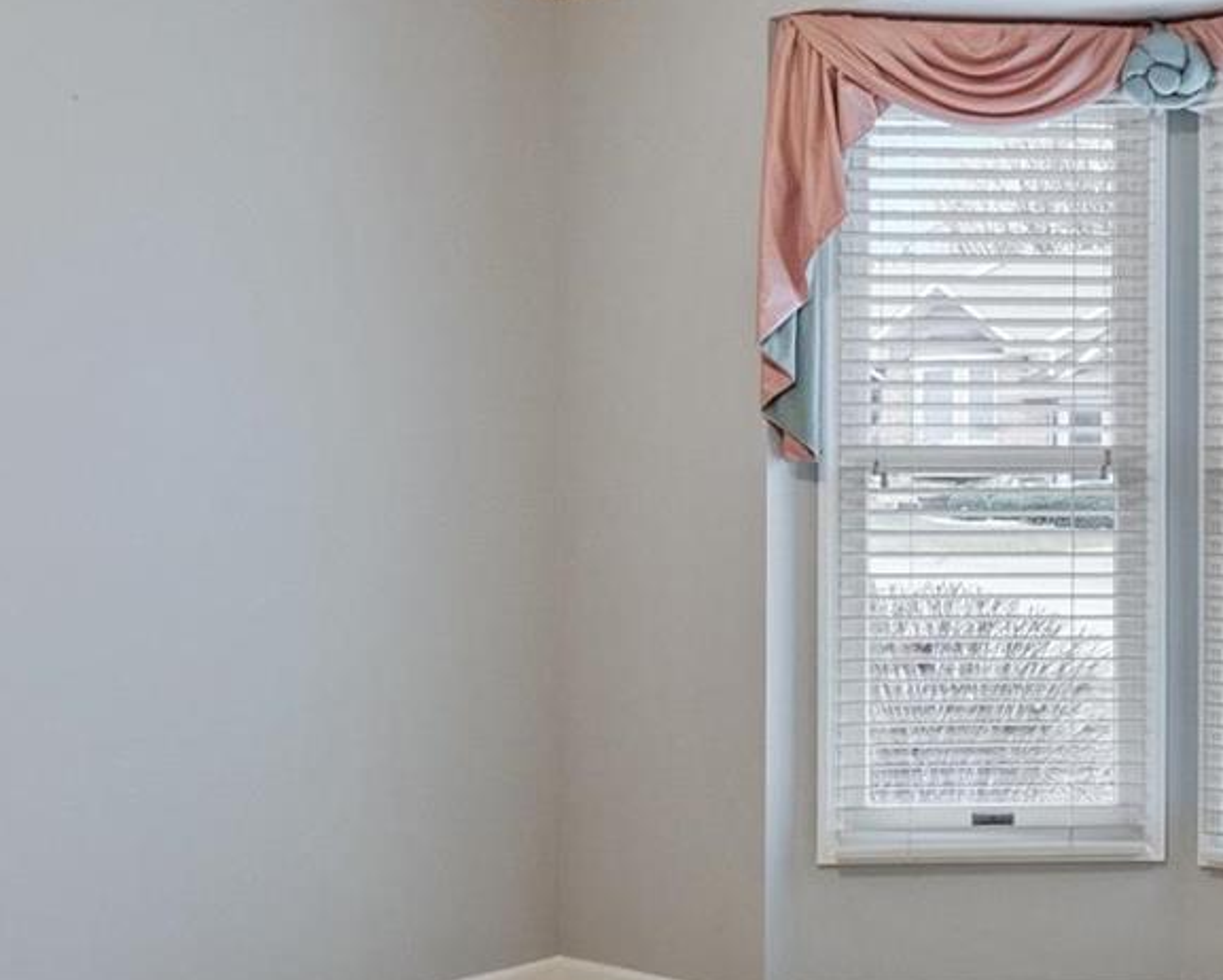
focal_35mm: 52
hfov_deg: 34.2
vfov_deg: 29.2
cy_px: 507
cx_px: 1079
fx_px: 1883
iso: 400
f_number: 8
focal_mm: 10
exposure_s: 1/3
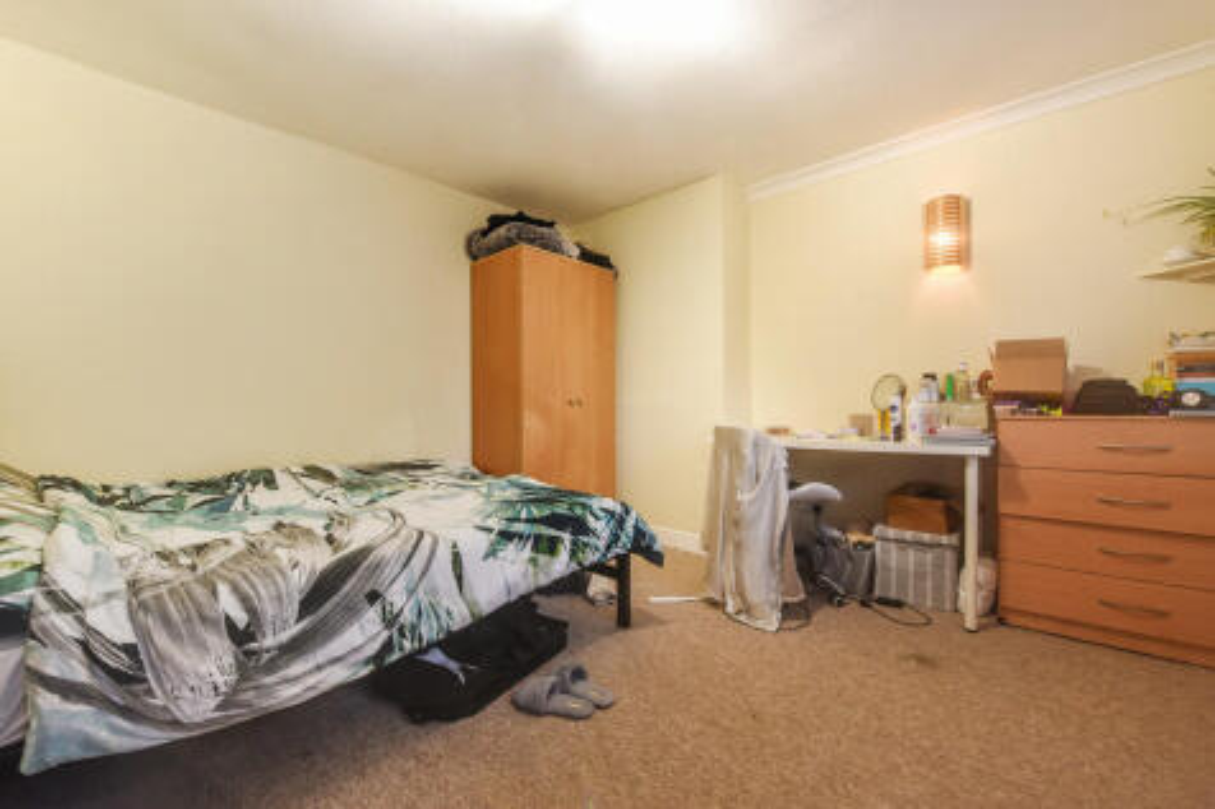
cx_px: 608
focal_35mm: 14
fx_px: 472
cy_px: 404
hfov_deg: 104.3
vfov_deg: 81.2
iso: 400
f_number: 8
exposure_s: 1/13
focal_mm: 14
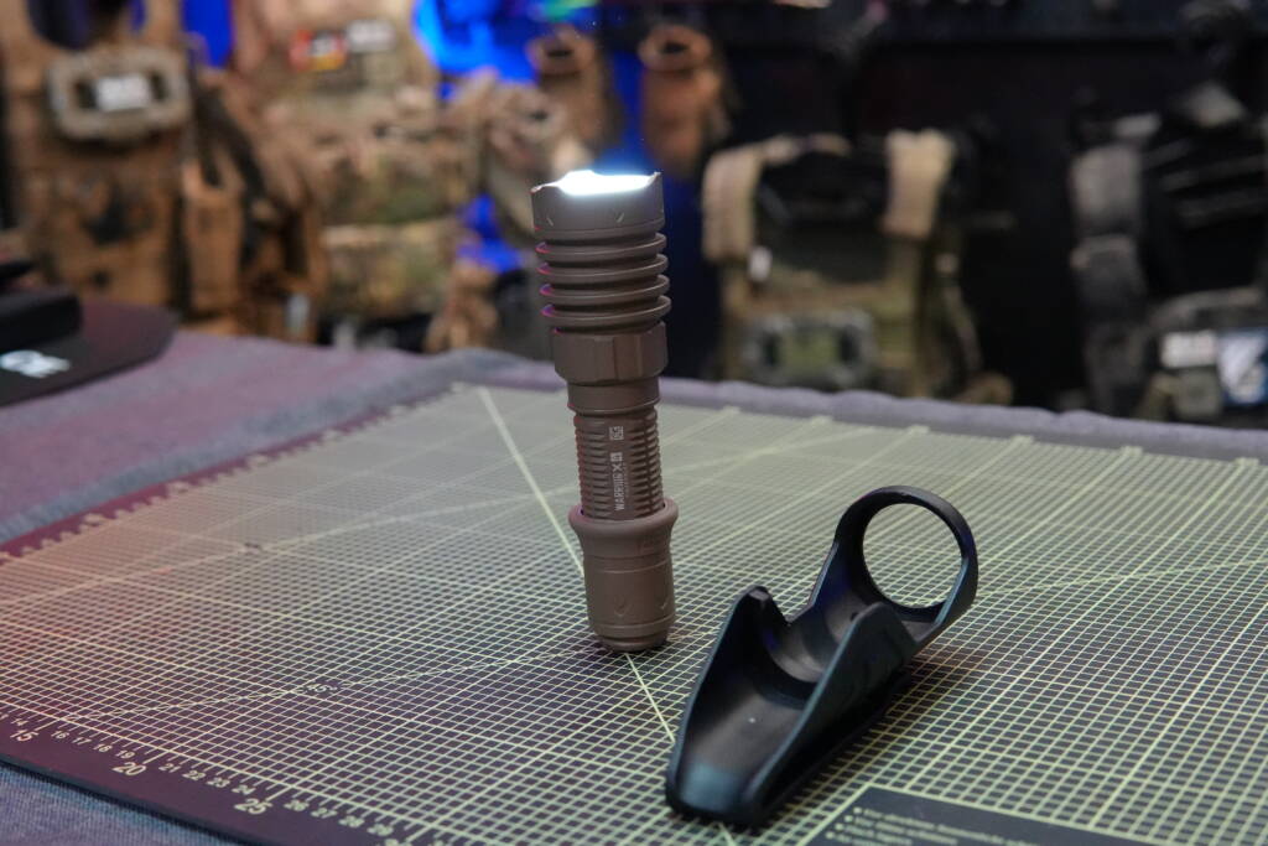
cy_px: 423
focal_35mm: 45
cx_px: 634
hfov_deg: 43.6
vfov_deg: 29.9
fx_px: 1585
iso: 6400
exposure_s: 1/160
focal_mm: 30
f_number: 4
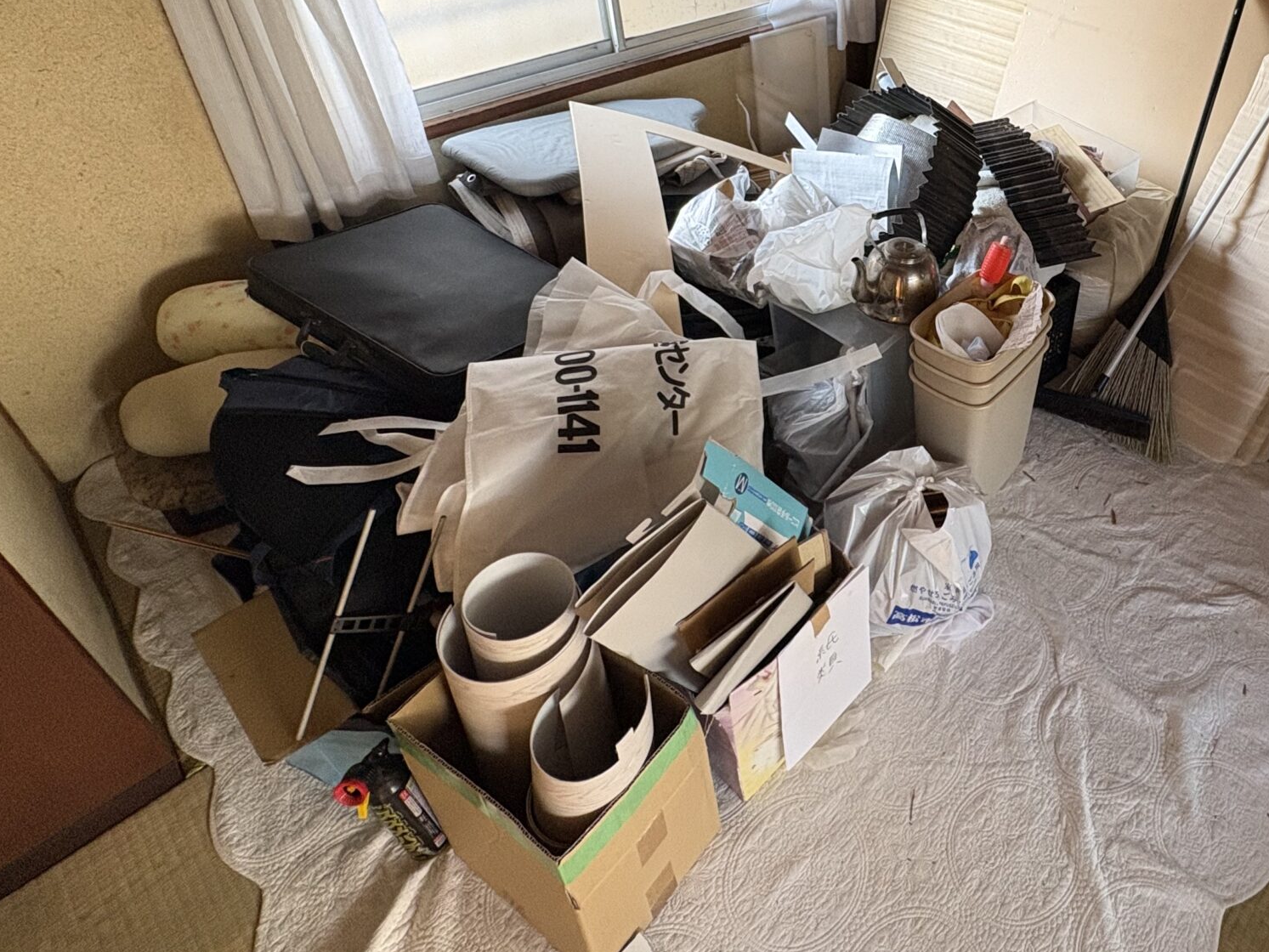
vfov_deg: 54.6
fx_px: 880
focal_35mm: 24
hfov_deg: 67.3
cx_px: 945
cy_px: 256
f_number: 2.2
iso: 200
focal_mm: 2.22
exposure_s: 1/76
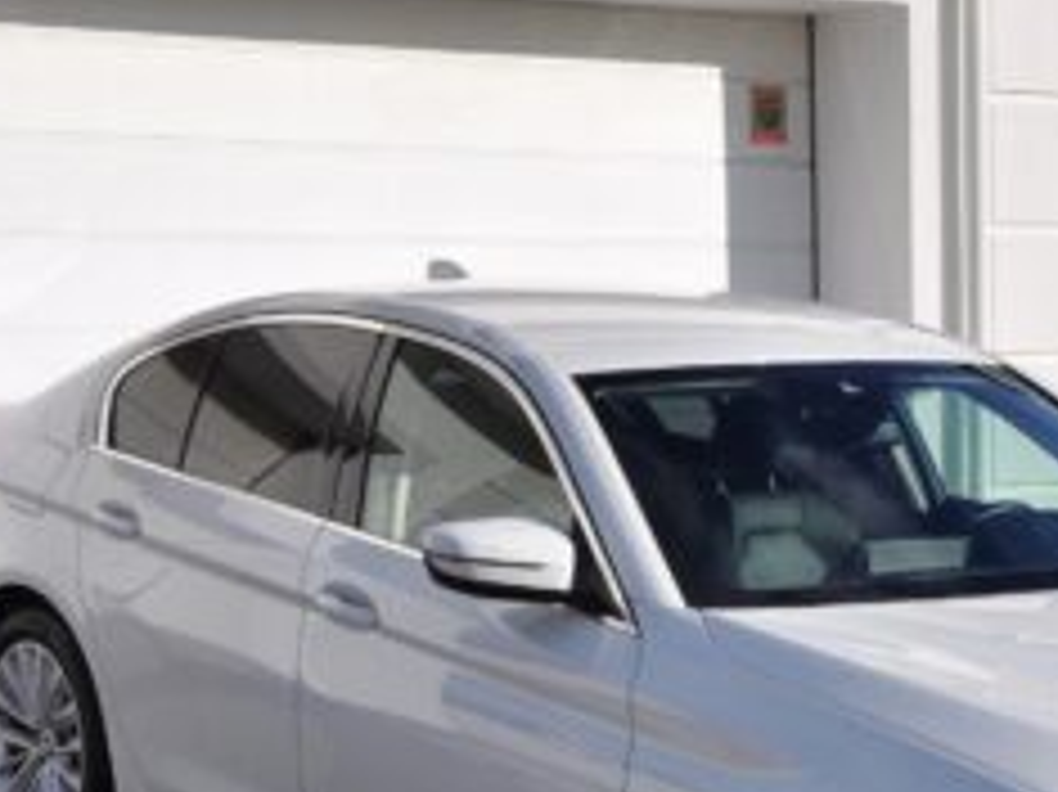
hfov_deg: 22.3
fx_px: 2627
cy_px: 709
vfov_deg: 16.9
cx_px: 918
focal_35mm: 86
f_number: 14
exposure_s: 1/200
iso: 250
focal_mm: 28
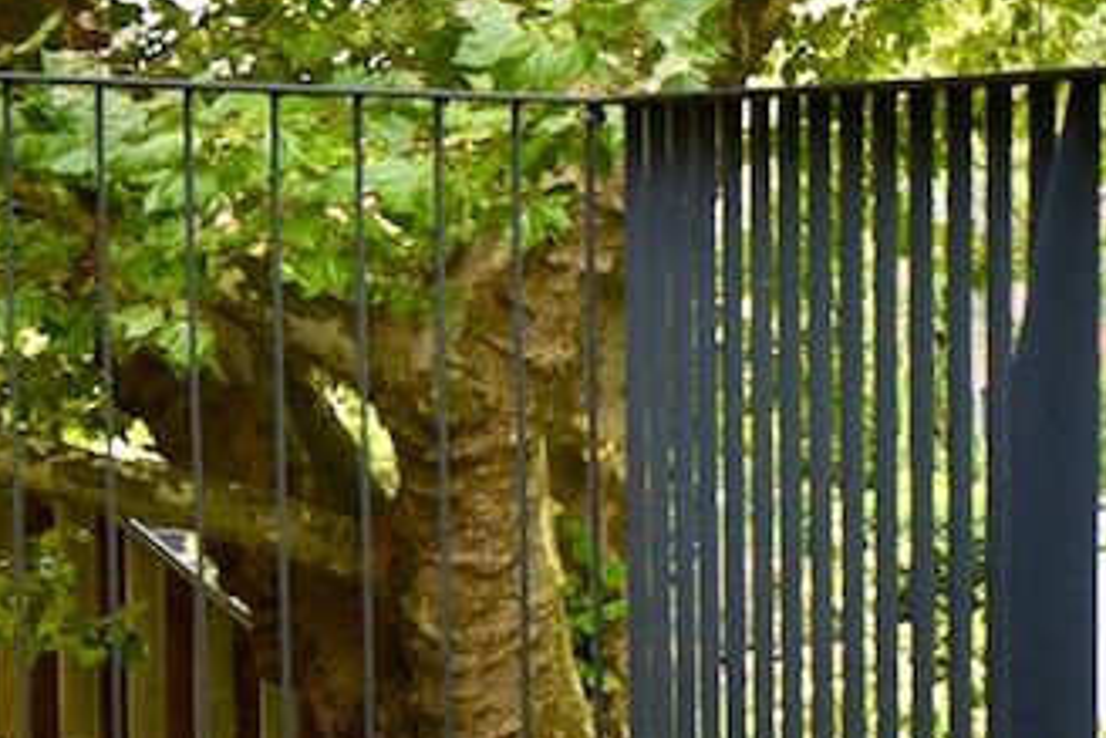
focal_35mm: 82
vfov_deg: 16.7
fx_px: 2520
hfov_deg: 21.1
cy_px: 354
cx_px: 1632
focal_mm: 14
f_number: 4.5
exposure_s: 1/80
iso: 200
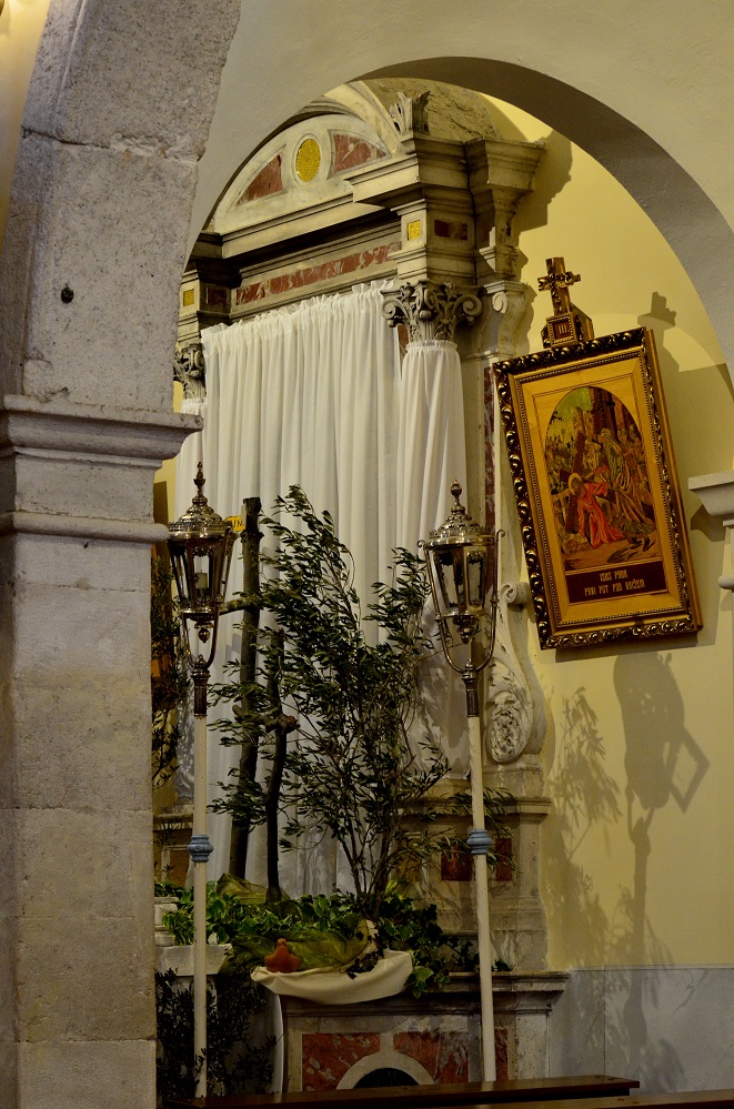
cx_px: 367
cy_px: 554
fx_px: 3228
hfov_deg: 13.0
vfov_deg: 19.5
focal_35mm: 105
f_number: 5.6
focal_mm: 70
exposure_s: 1/30
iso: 2000
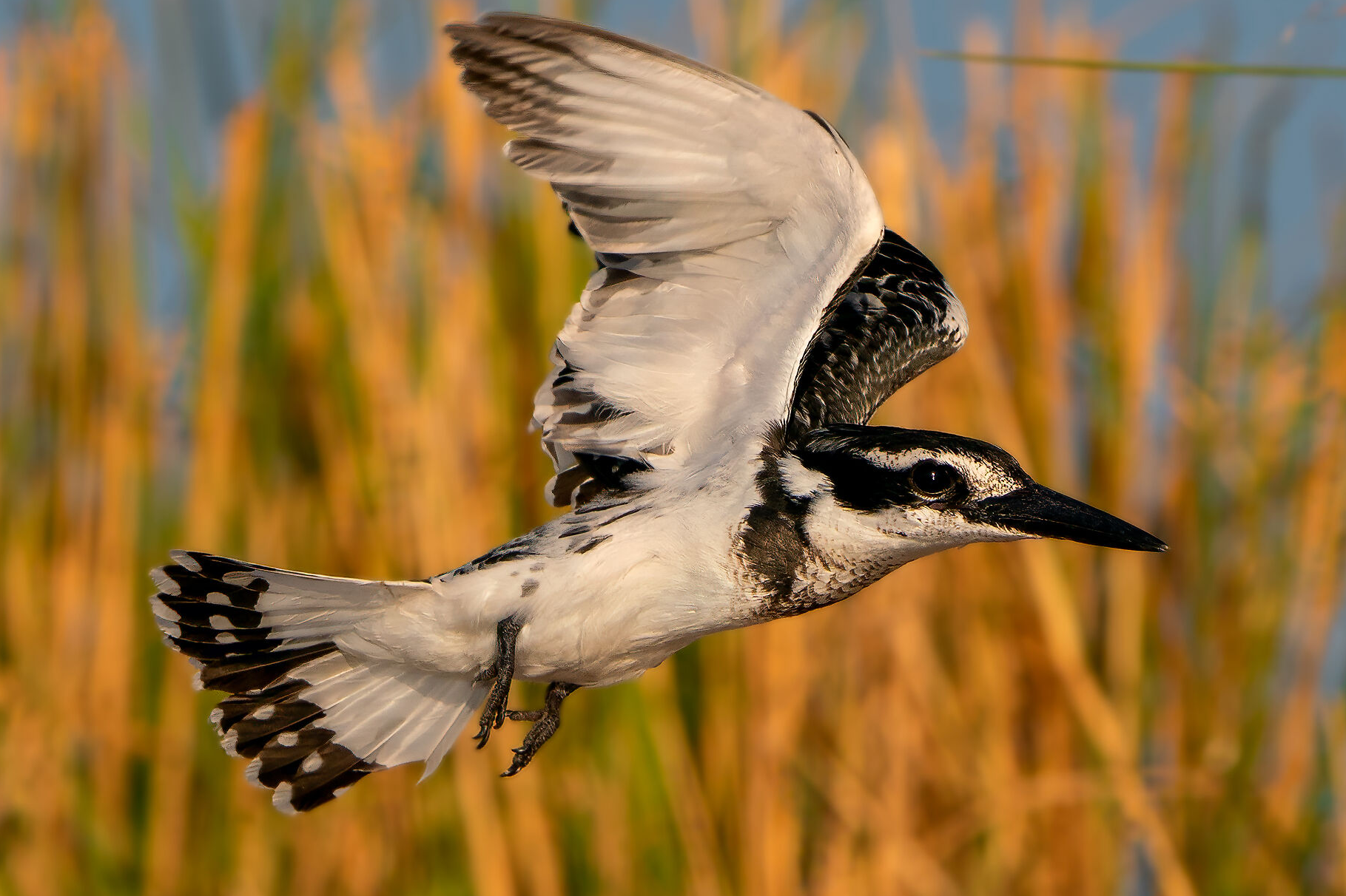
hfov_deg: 4.0
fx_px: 19288
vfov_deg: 2.7
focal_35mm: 516
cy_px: 359
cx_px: 873
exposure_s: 1/3200
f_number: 7.1
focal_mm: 391
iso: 500
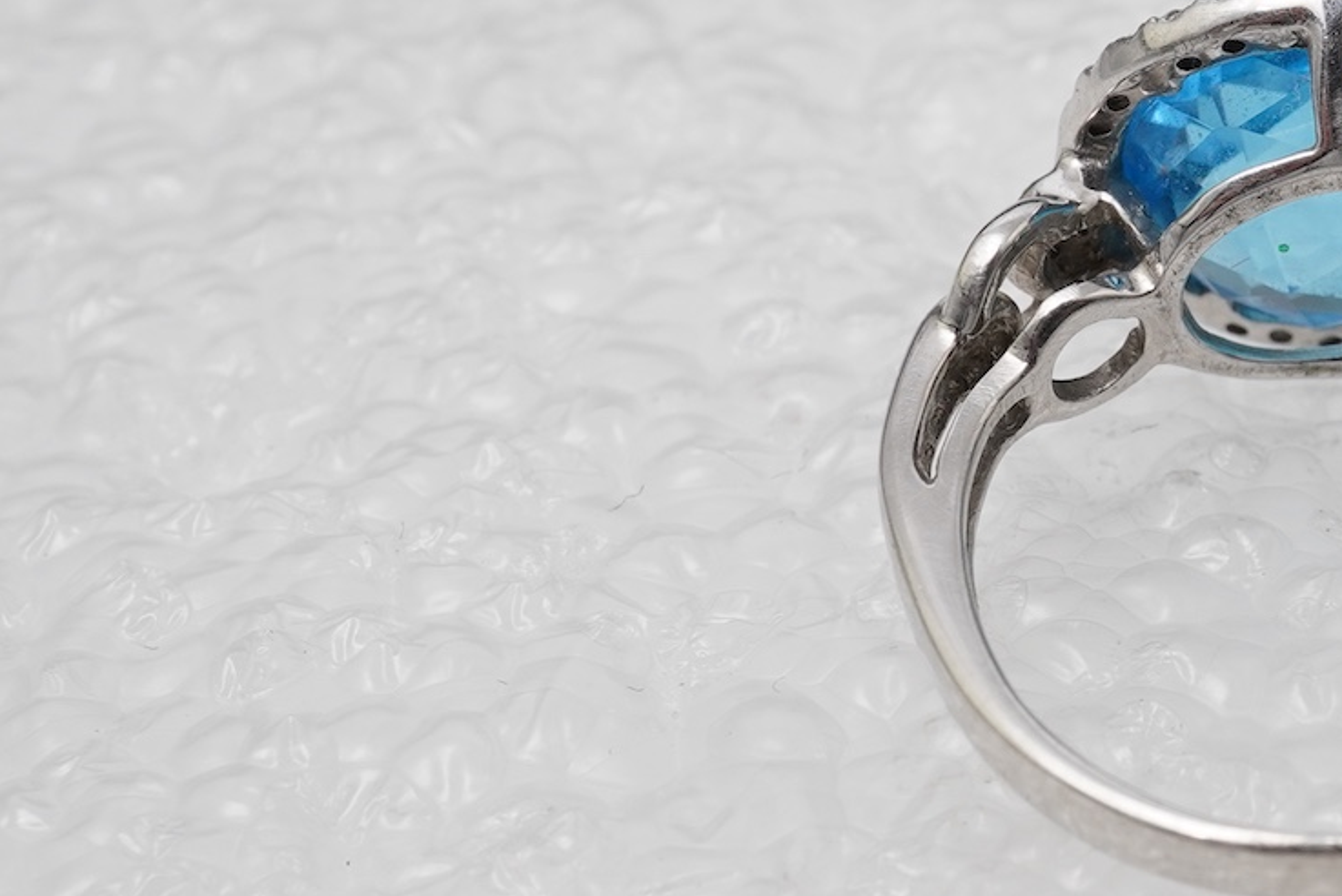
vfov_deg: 13.3
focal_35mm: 103
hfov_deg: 19.2
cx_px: 1387
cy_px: 338
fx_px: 3841
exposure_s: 1/125
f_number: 22
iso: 400
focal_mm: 30
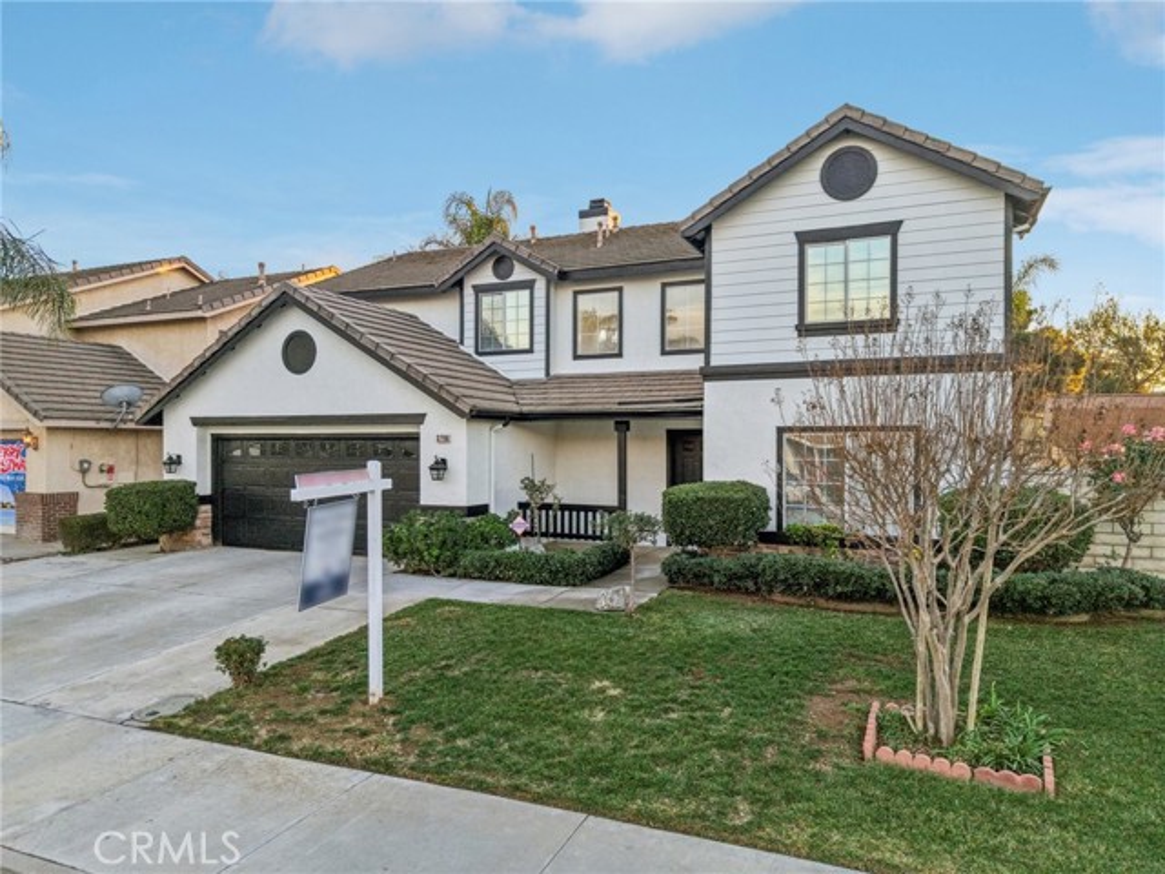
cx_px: 582
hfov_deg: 71.6
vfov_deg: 56.8
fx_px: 808
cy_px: 437
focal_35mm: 24
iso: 200
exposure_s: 1/500
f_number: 1.8
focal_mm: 8.7
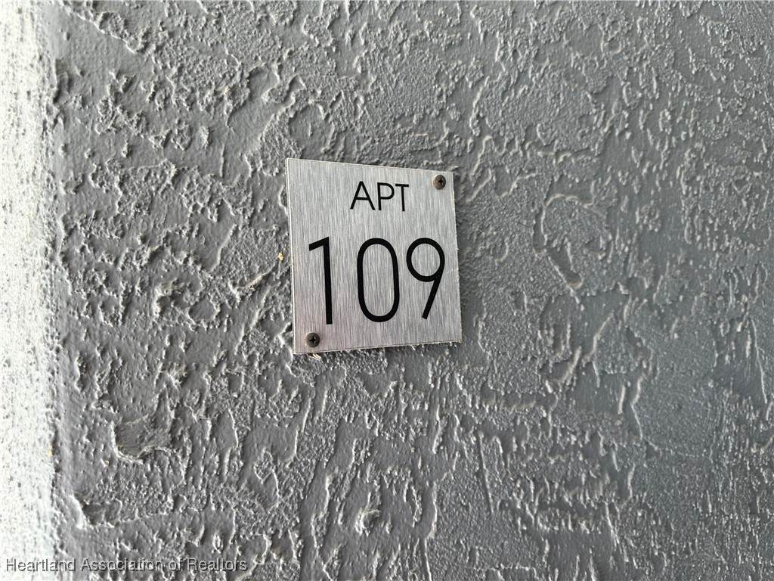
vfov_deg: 56.8
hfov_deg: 71.6
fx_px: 537
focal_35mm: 24
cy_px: 290
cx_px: 387
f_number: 1.78
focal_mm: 6.86
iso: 100
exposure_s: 1/121
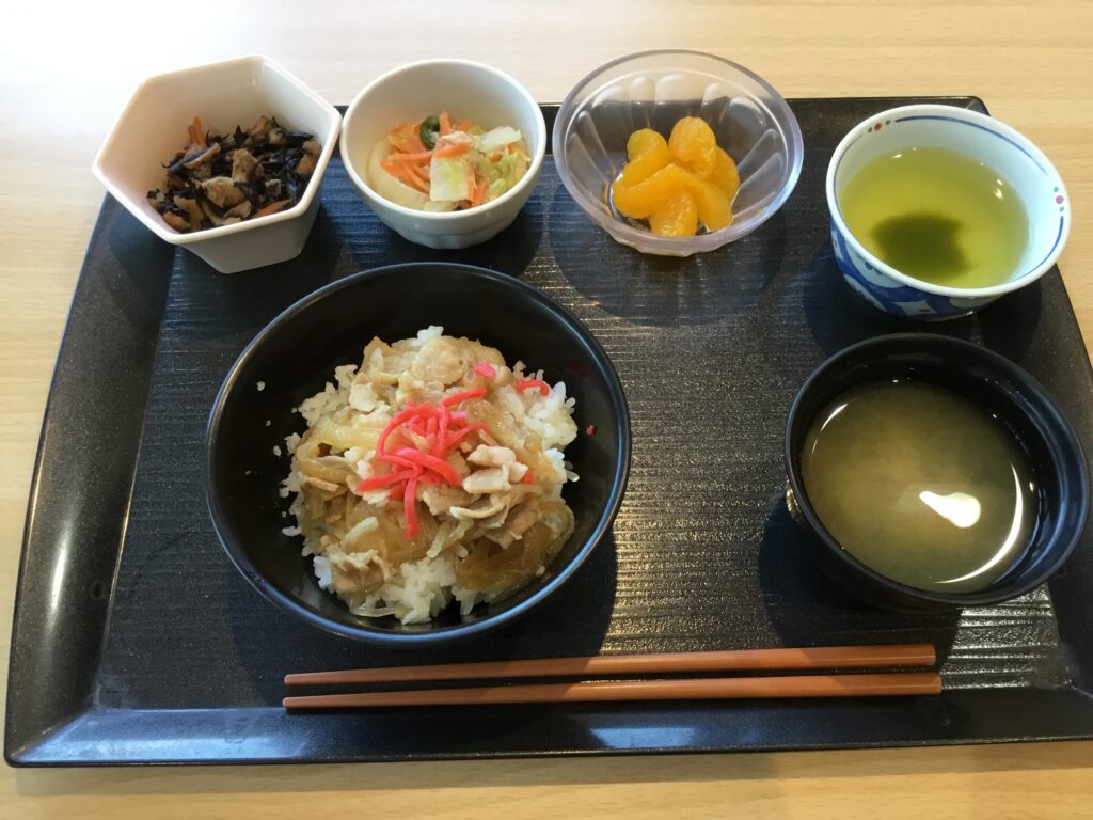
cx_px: 546
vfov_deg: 45.4
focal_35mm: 31
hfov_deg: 58.4
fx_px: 979
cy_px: 410
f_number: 2.4
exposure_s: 1/30
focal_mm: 3.3
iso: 40
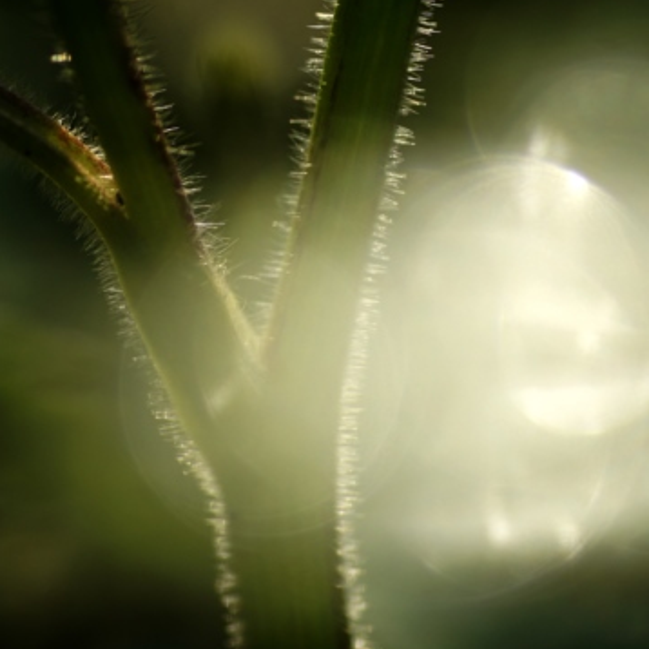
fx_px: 4412
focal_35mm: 208
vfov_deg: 8.4
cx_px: 389
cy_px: 131
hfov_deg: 8.4
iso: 200
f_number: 2.8
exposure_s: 1/4000
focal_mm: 90
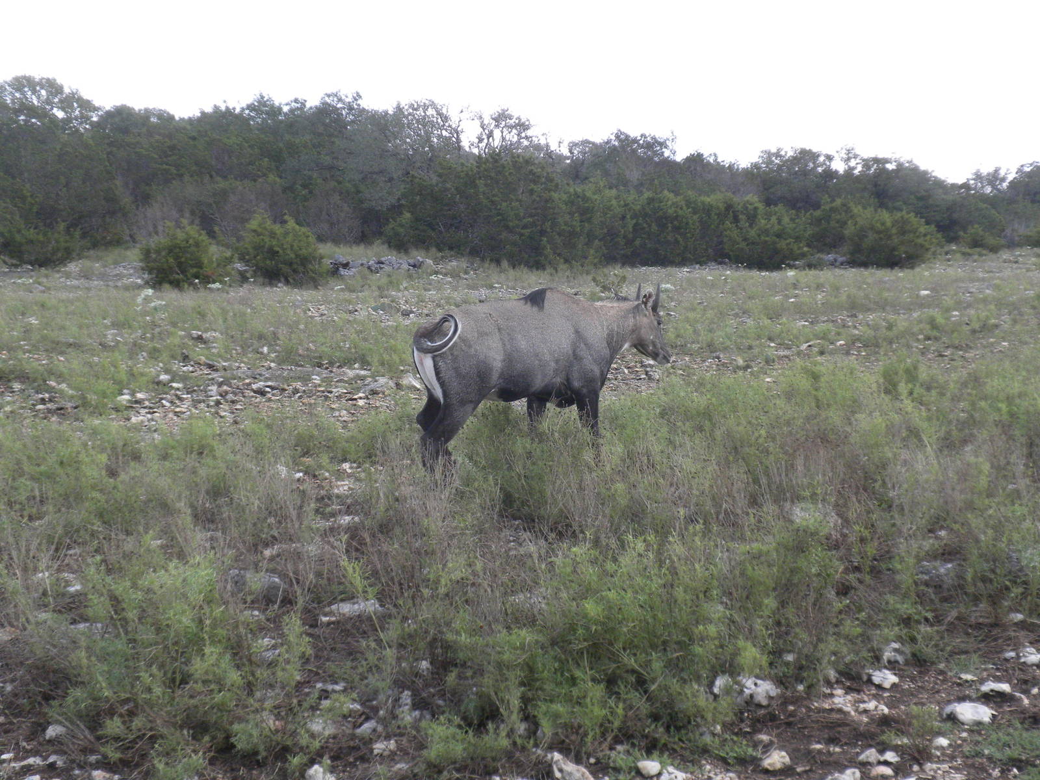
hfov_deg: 36.8
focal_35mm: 52
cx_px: 520
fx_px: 1562
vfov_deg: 28.0
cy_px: 390
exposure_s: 1/476
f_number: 4.3
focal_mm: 9.1
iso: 191
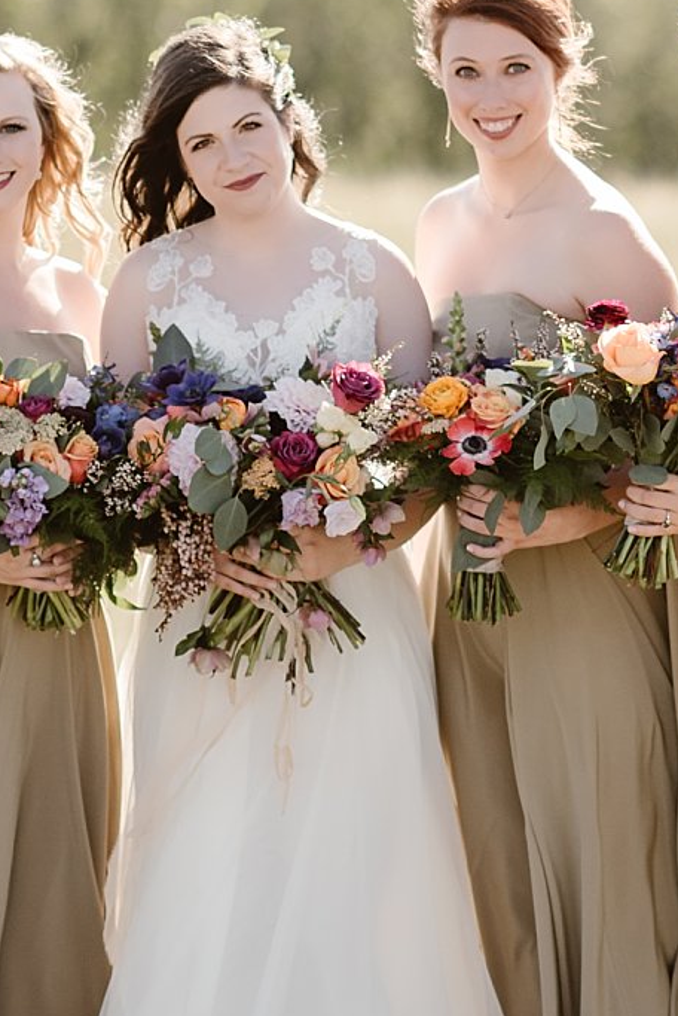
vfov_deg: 8.1
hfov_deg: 5.4
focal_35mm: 255
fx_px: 7196
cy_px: 406
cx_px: 288
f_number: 1.8
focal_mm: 85
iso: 200
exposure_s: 1/4000
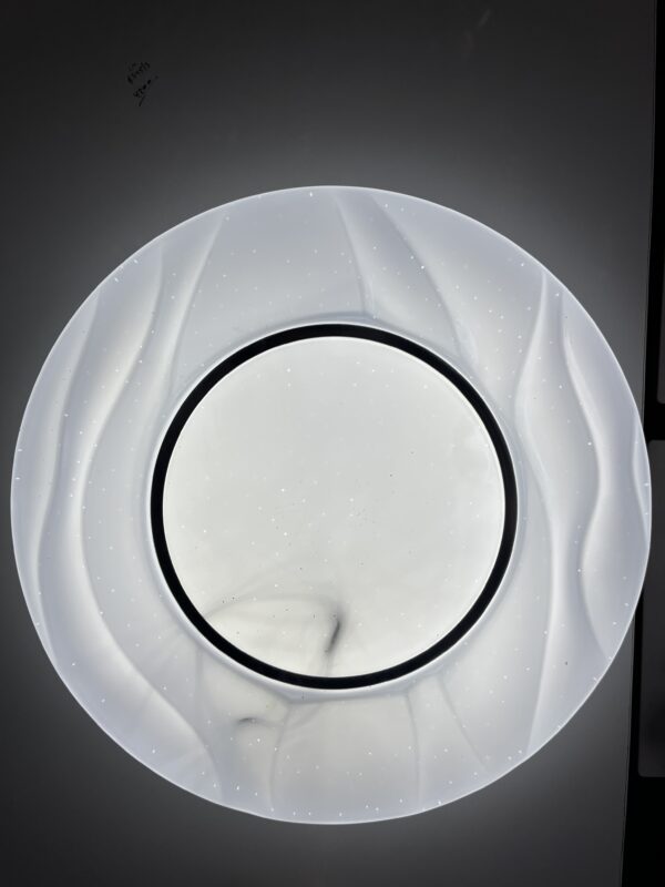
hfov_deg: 53.1
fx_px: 666
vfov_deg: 67.3
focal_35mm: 26
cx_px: 332
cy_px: 444
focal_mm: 5.1
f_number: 1.6
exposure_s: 1/3413
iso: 50
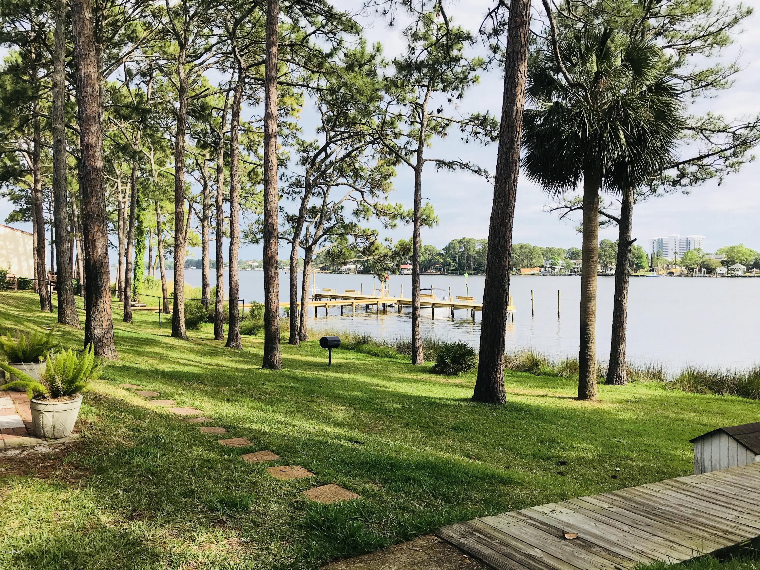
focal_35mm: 28
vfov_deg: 49.7
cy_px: 285
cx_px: 380
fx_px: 615
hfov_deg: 63.4
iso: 20
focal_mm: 3.99
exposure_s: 1/1650
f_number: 1.8
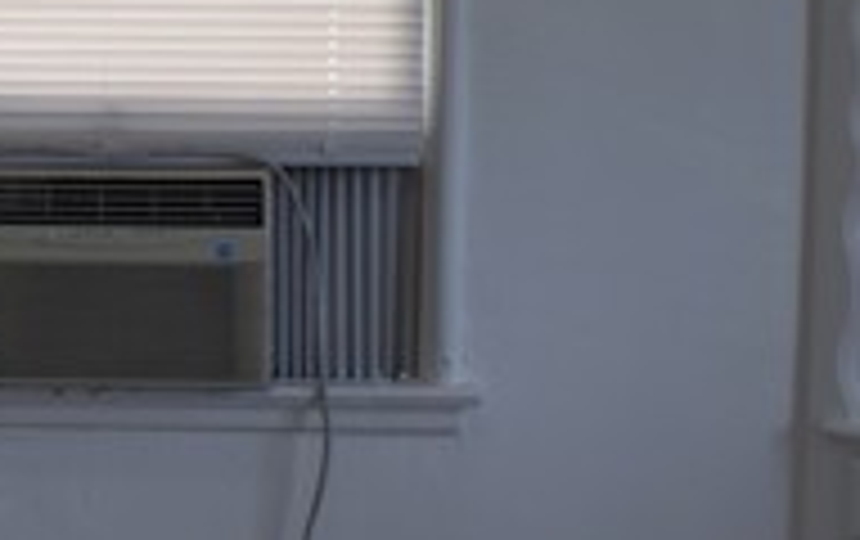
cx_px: 113
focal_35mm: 92
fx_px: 2159
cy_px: 47
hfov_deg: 22.1
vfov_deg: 14.1
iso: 400
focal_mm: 18
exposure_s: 1/160
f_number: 6.3
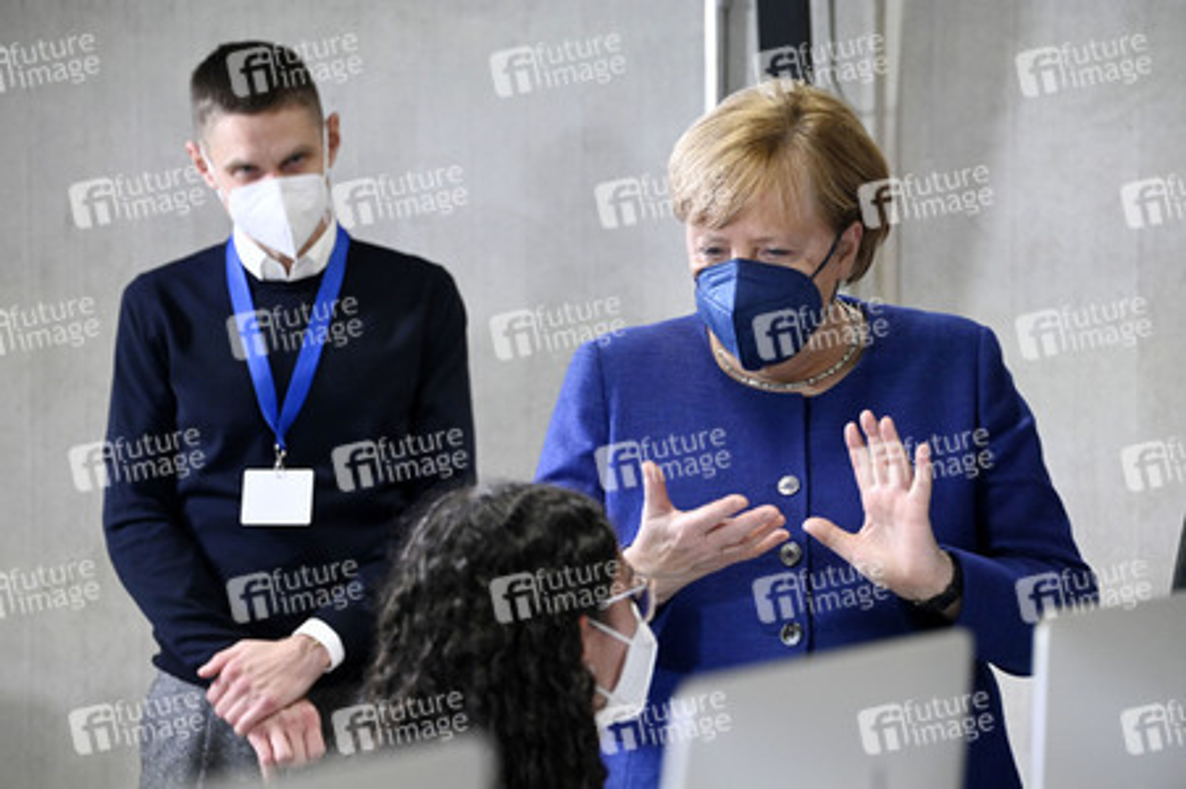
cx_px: 593
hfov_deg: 14.2
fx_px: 4773
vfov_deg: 9.4
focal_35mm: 145
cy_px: 394
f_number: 5.6
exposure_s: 1/500
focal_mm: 145
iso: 6400
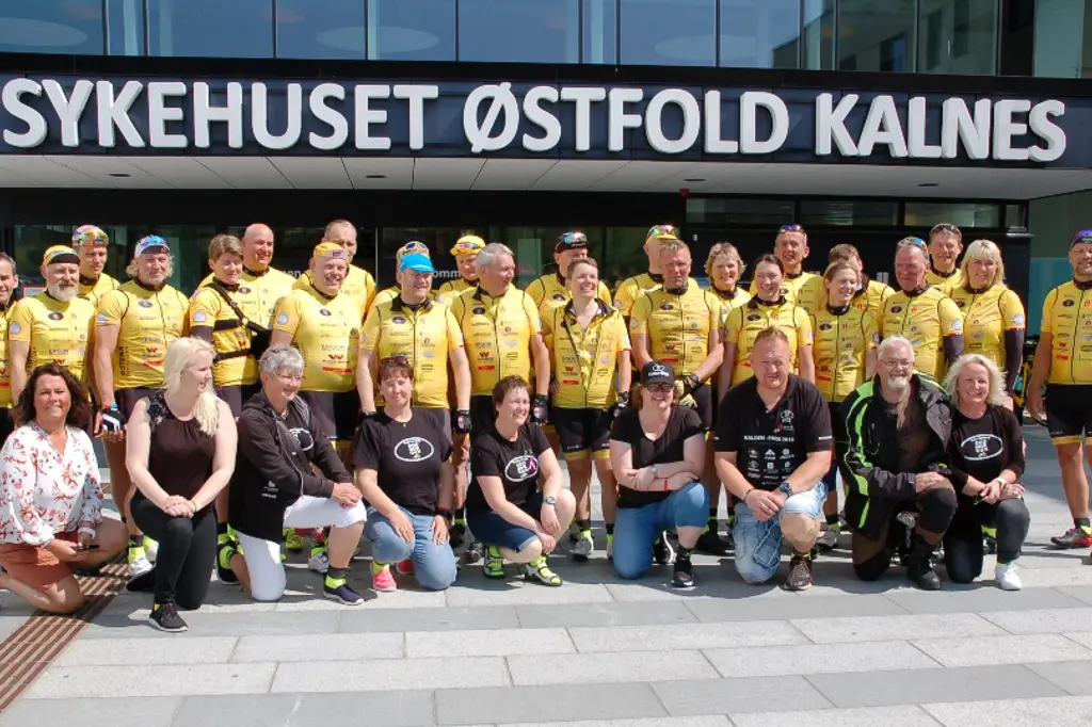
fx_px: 1001
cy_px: 364
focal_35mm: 33
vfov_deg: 39.9
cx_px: 546
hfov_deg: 57.2
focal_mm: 22
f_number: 8
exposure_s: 1/250
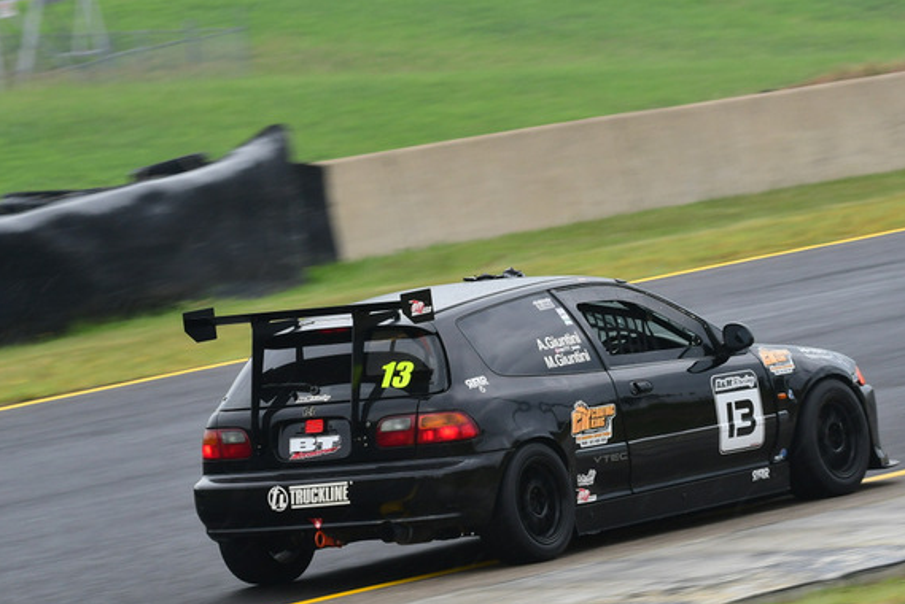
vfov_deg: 3.3
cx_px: 515
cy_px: 245
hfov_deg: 4.9
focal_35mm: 422
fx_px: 10614
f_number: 11
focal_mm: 200
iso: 500
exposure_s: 1/250
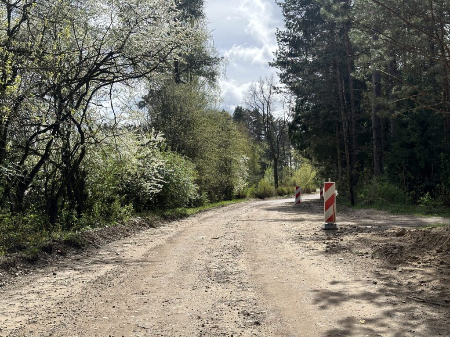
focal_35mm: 48
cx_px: 225
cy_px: 168
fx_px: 624
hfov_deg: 39.7
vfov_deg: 30.3
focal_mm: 6.86
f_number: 1.78
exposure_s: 1/3876
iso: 64
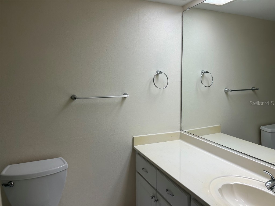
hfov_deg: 67.3
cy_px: 103
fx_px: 207
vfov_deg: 53.1
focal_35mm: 26
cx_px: 138
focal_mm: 5.7
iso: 50
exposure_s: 1/120
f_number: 1.5
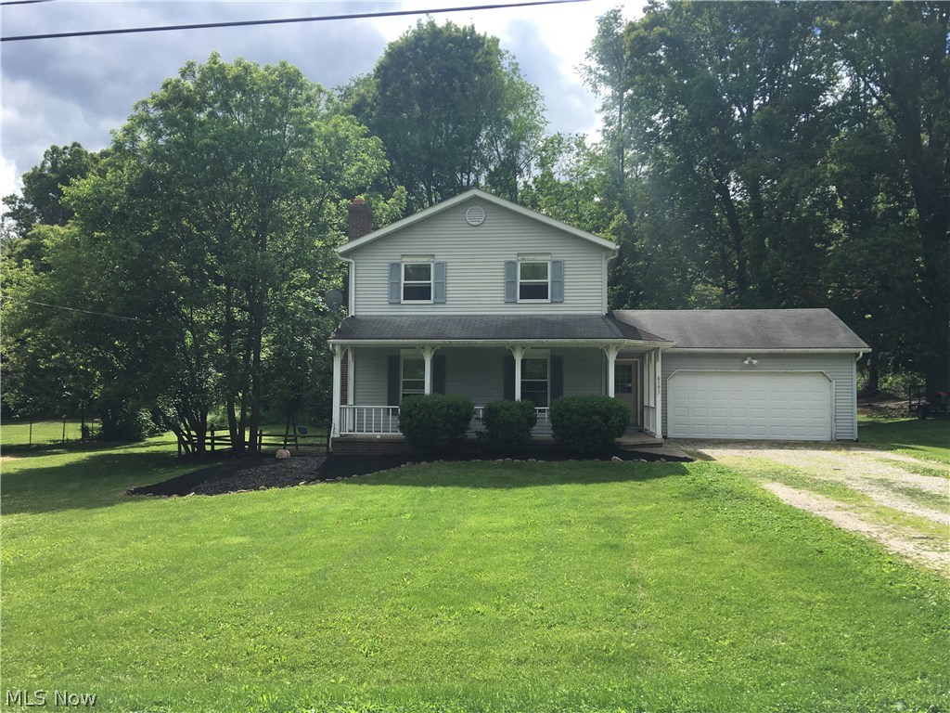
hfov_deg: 61.7
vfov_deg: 48.2
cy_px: 356
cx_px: 475
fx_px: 796
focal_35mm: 29
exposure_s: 1/1399
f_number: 2.2
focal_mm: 4.15
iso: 25
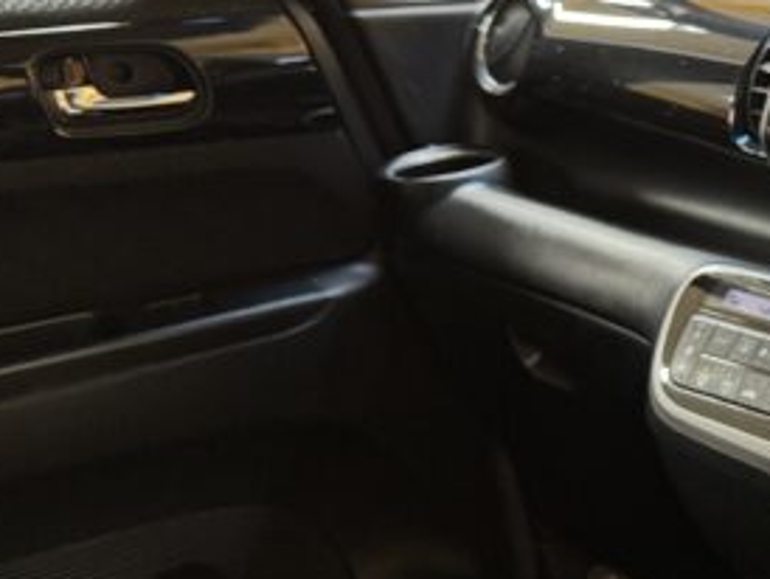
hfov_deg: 23.7
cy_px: 312
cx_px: 1059
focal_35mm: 70
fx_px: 1558
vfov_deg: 21.0
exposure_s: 1/50
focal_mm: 6.76
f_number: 1.78
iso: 320
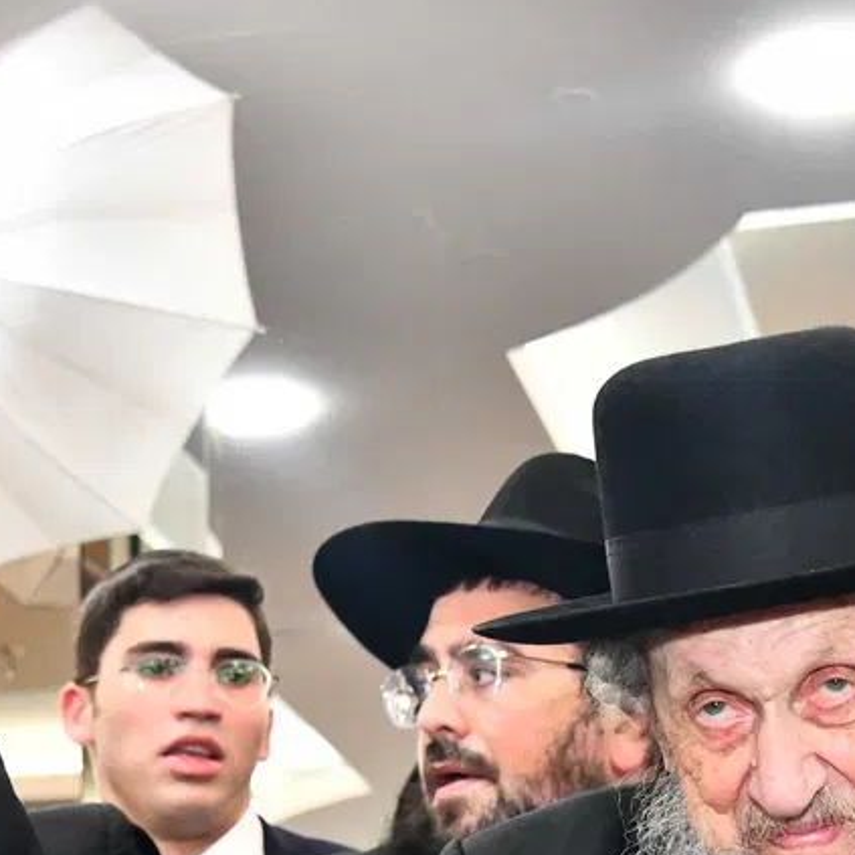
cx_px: 323
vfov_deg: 14.6
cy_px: 836
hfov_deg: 14.8
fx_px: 3297
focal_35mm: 118
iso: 3200
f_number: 5.6
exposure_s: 1/160
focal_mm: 42
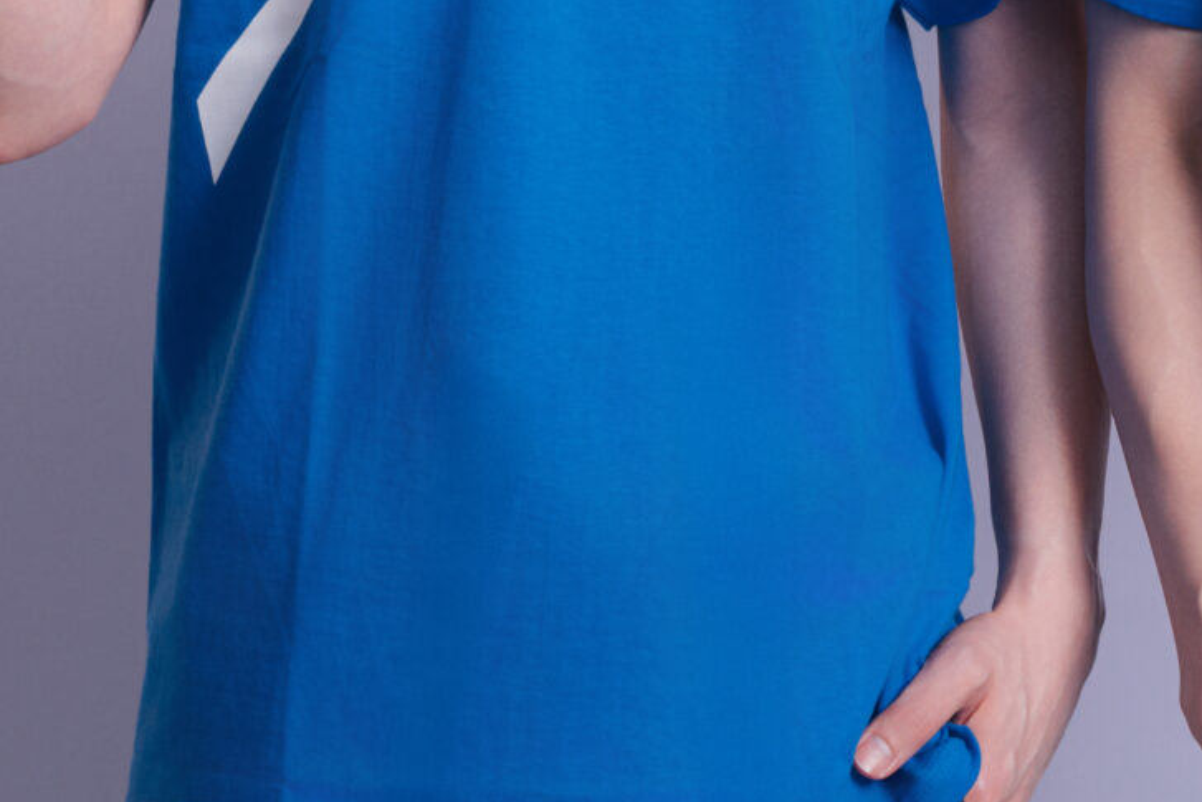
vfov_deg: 5.9
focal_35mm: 229
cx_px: 1071
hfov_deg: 9.0
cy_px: -403
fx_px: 7647
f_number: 6.3
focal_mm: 65
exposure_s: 1/160
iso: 200
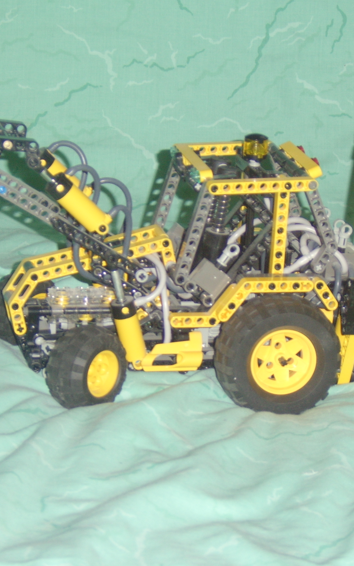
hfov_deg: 13.1
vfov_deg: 20.8
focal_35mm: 100
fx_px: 1543
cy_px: 283
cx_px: 192
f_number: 4
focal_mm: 18.38
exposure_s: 1/60
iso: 141
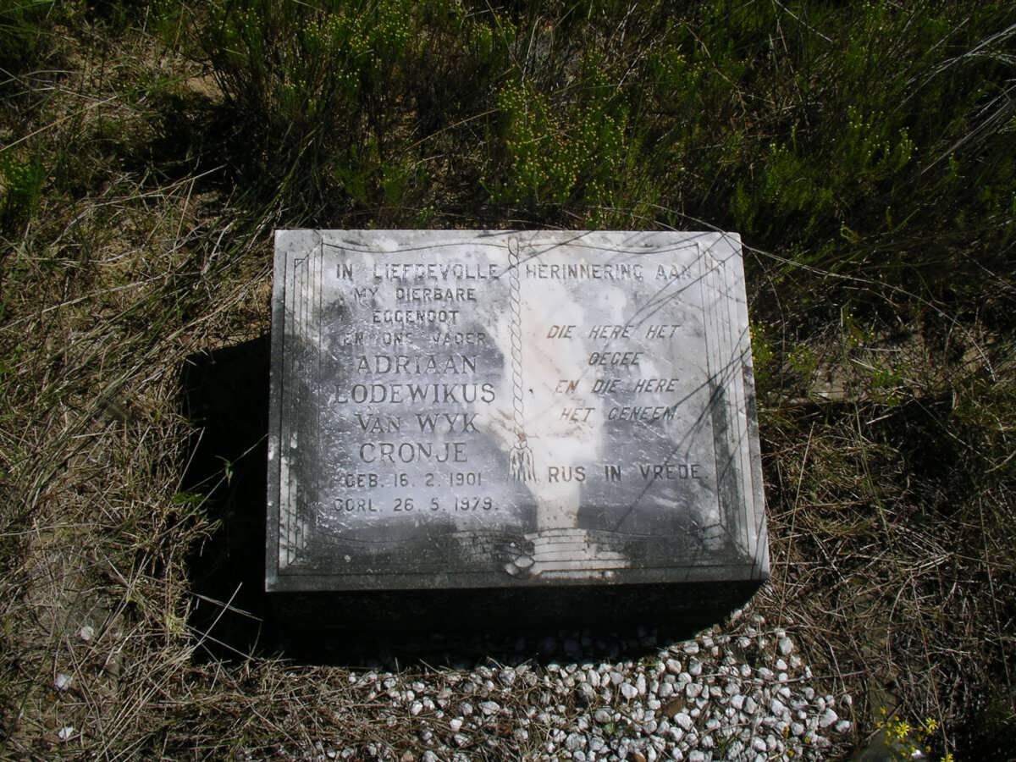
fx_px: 1086
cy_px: 381
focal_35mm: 37
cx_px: 508
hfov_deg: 50.1
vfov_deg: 38.7
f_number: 6.9
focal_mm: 5.7
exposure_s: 1/400
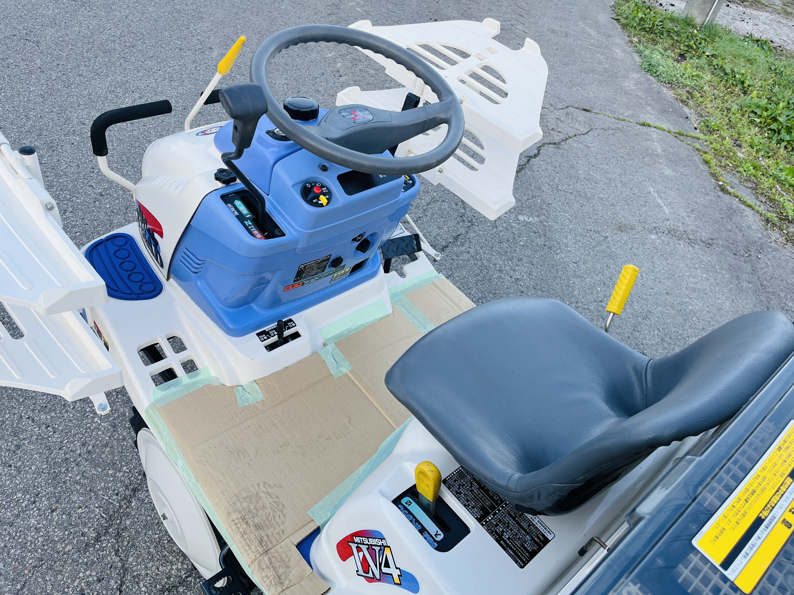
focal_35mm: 26
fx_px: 596
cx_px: 397
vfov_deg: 53.1
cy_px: 298
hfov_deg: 67.3
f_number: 1.6
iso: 50
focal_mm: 5.1
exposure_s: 1/363
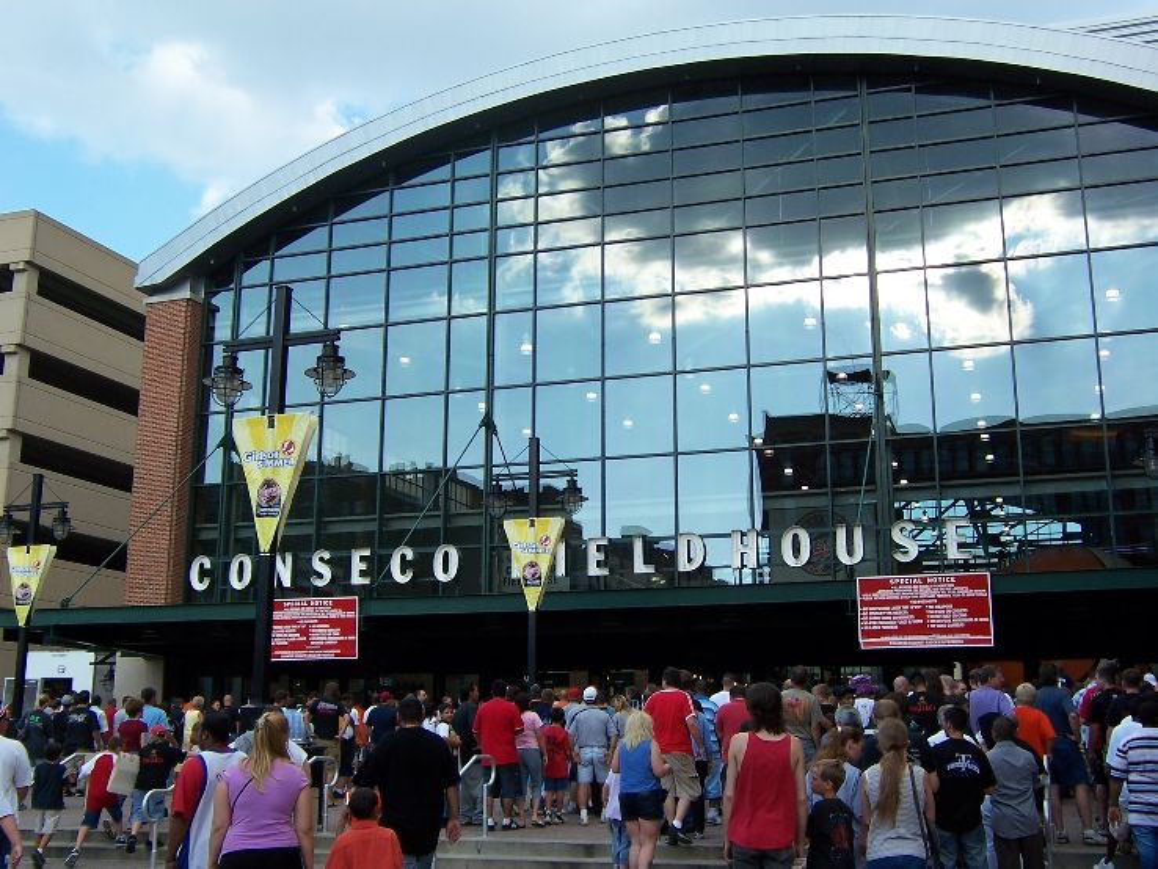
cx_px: 579
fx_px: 1339
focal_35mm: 40
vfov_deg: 36.0
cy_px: 434
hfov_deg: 46.8
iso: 80
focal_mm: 6.7
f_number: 4
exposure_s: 1/350
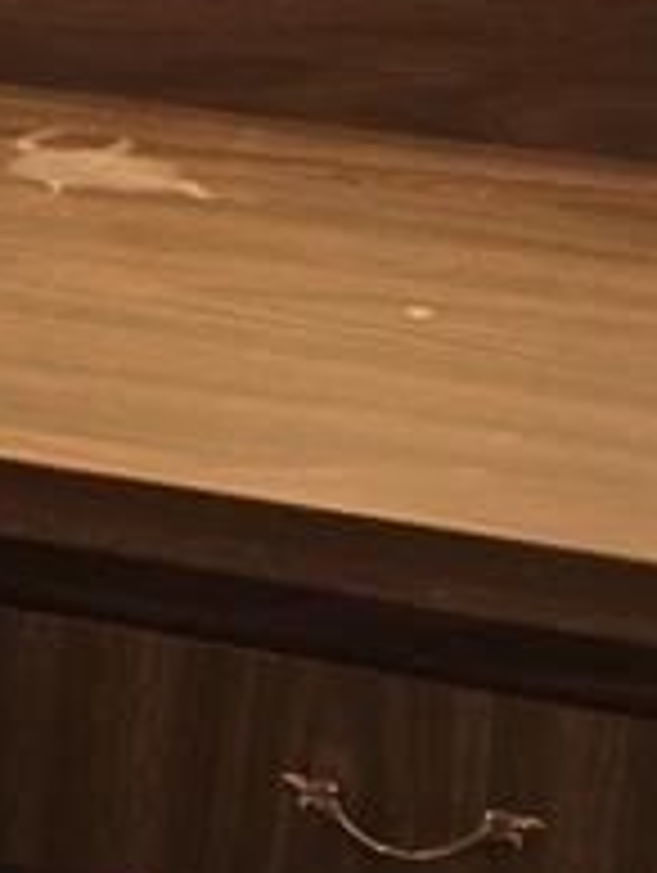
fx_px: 3586
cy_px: 252
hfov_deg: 10.3
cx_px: -117
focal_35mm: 142
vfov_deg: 13.8
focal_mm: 5.4
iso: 64
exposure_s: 1/60
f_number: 1.8
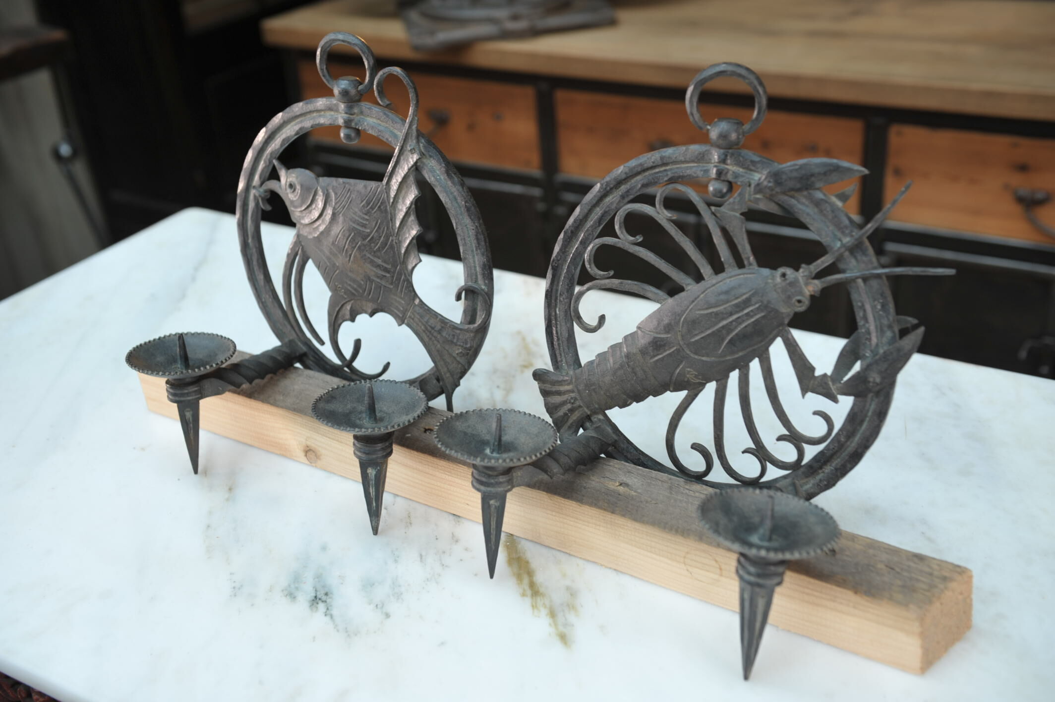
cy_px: 351
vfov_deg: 31.9
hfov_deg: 46.4
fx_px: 1230
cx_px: 528
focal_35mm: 42
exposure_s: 1/50
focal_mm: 42
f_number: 4
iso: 200
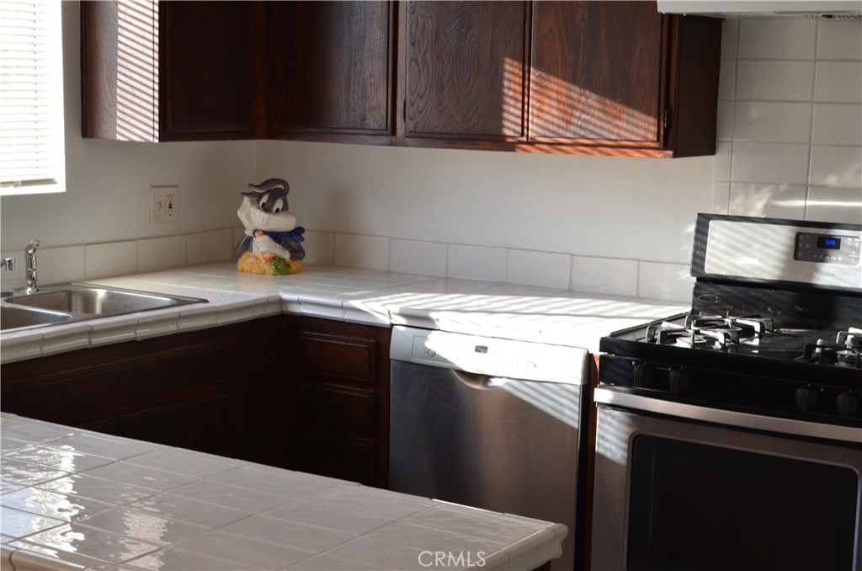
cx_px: 431
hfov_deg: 33.5
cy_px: 286
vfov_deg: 22.5
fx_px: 1434
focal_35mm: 60
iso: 400
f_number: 10
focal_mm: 40
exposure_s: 1/60
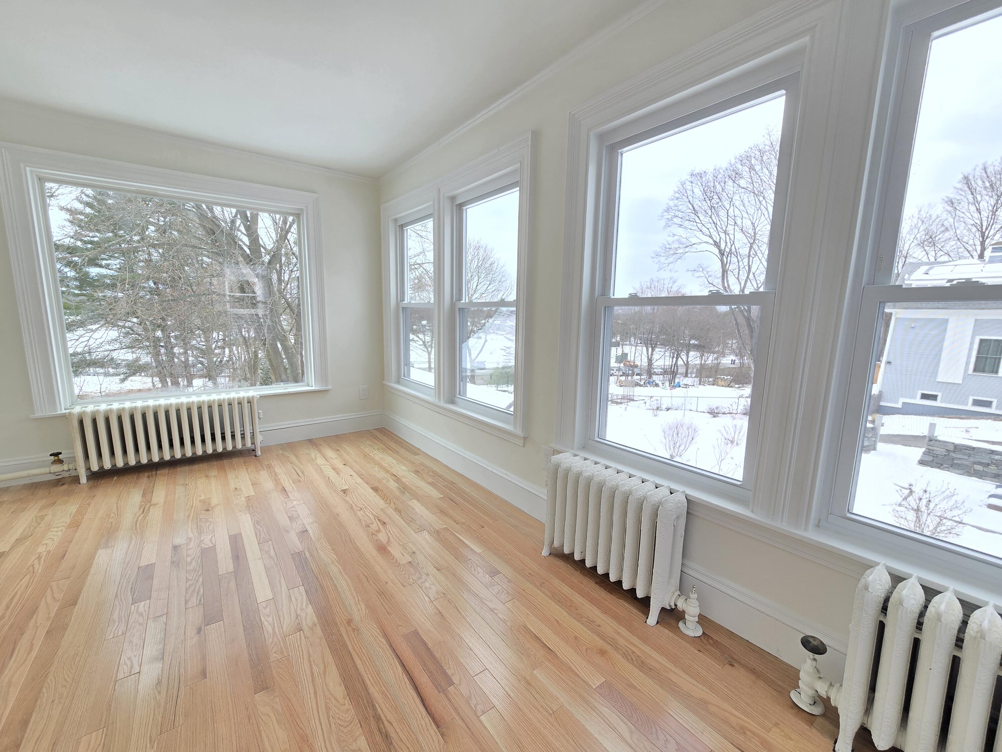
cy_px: 376
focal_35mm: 13
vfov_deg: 89.9
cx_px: 501
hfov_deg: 106.2
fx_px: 376
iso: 80
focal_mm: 2.2
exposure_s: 1/120
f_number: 2.2
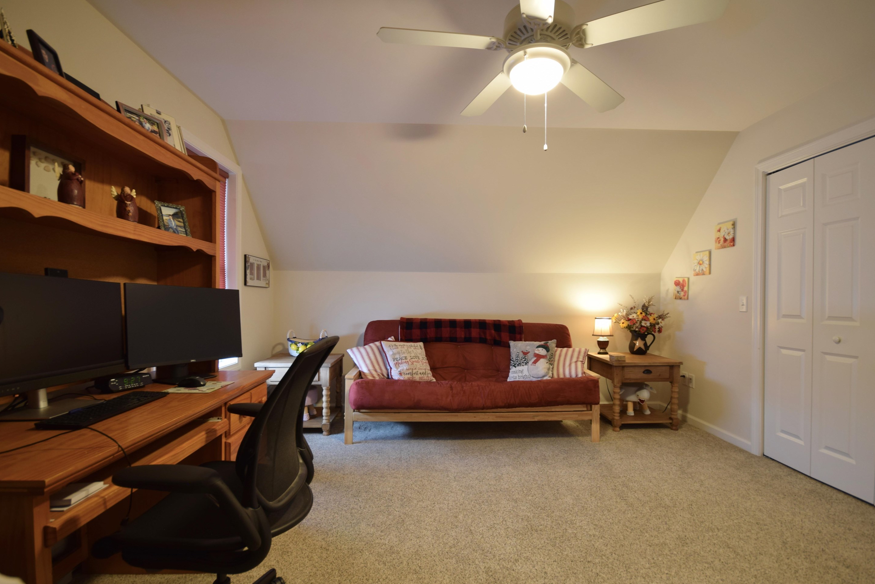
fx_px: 389
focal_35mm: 16
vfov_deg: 73.7
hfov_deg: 96.7
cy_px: 306
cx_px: 444
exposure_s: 1/5
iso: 200
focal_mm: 10
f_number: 6.3
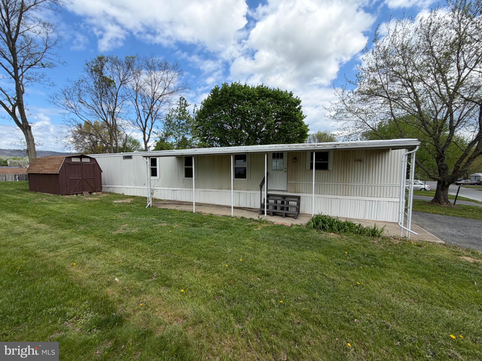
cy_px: 180
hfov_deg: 102.1
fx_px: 195
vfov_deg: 85.7
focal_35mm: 14
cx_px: 241
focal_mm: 2.22
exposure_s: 1/770
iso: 25
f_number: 2.2
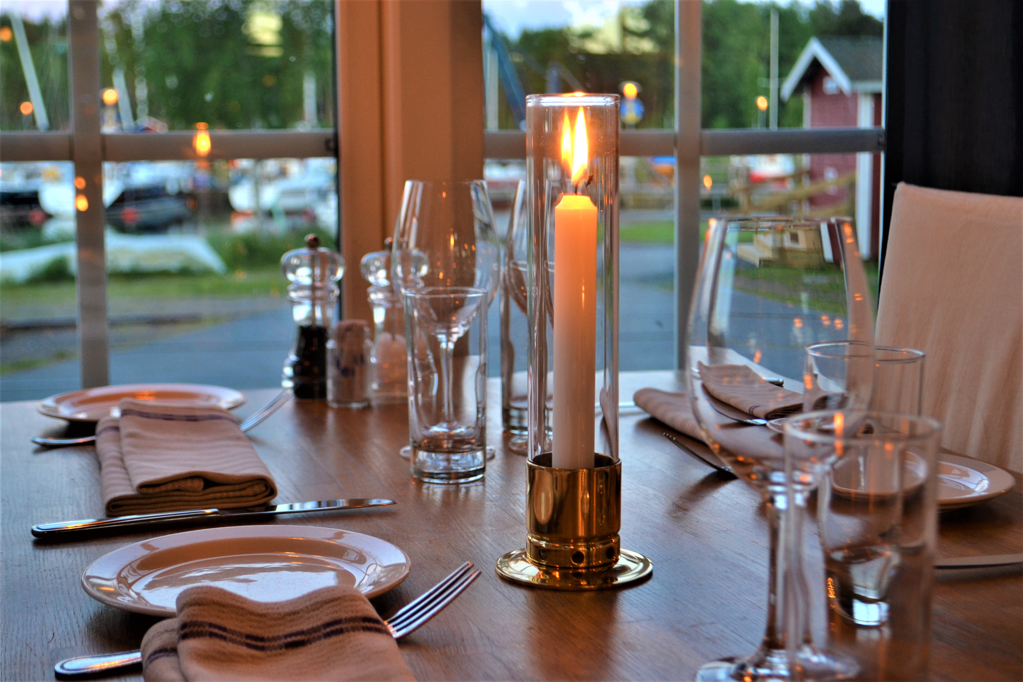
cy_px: 341
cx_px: 512
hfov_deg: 36.9
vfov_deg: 25.1
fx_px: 1534
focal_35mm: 54
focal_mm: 36
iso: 400
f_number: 5
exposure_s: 1/20
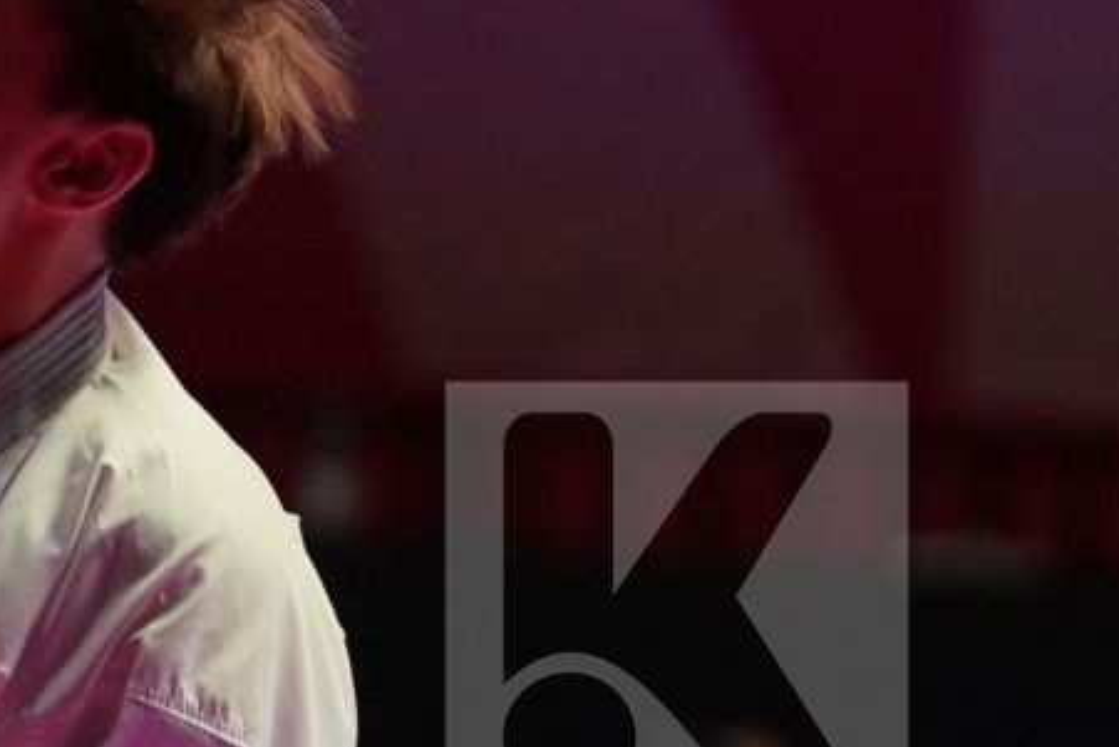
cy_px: 608
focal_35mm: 487
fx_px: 15142
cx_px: -164
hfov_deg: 4.2
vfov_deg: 2.8
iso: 2000
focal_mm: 122
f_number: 2.8
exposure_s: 1/1000
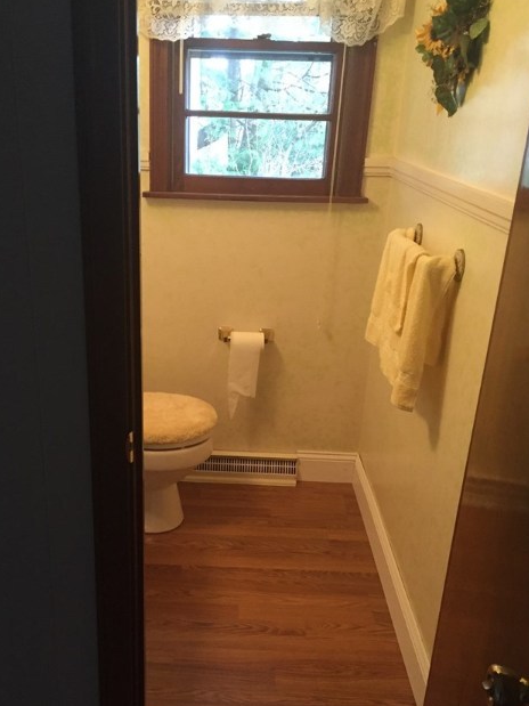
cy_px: 427
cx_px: 213
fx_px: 734
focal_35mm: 36
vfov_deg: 51.0
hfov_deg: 39.5
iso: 250
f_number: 2.2
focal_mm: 4.15
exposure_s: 1/30
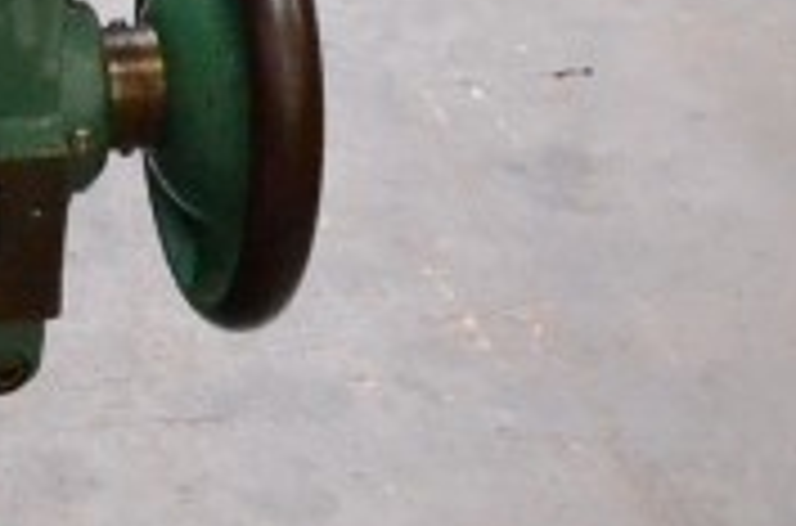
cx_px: -771
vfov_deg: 8.2
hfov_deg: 11.3
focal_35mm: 166
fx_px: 3661
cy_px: 36
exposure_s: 1/250
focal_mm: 18
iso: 6400
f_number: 8
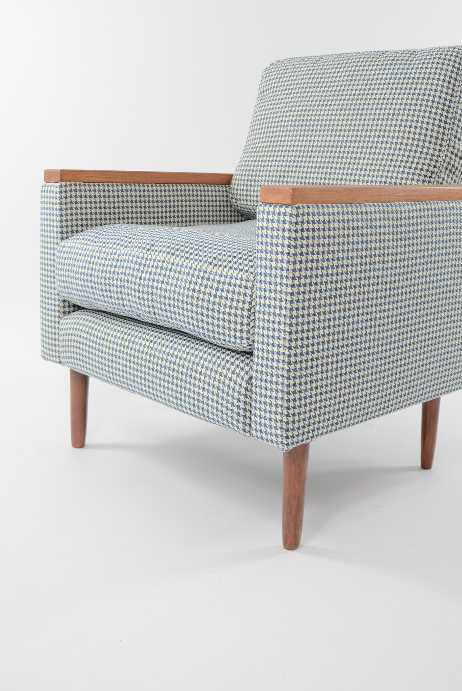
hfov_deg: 31.8
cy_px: 257
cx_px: 286
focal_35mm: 42
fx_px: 807
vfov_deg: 45.9
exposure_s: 1/100
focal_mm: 22
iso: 400
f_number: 5
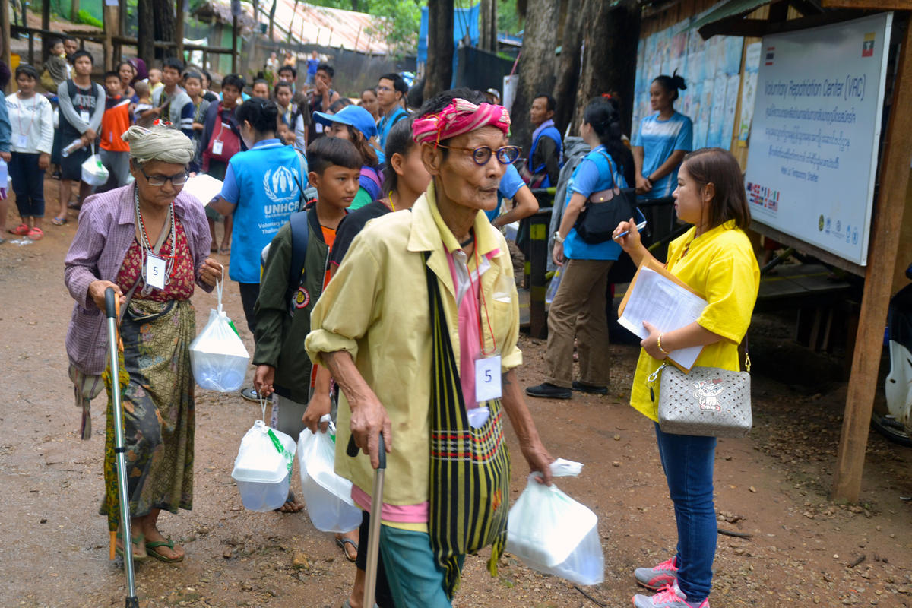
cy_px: 304
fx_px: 1216
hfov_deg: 41.1
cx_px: 456
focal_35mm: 48
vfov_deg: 28.1
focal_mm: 32
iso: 360
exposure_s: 1/125
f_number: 5.6
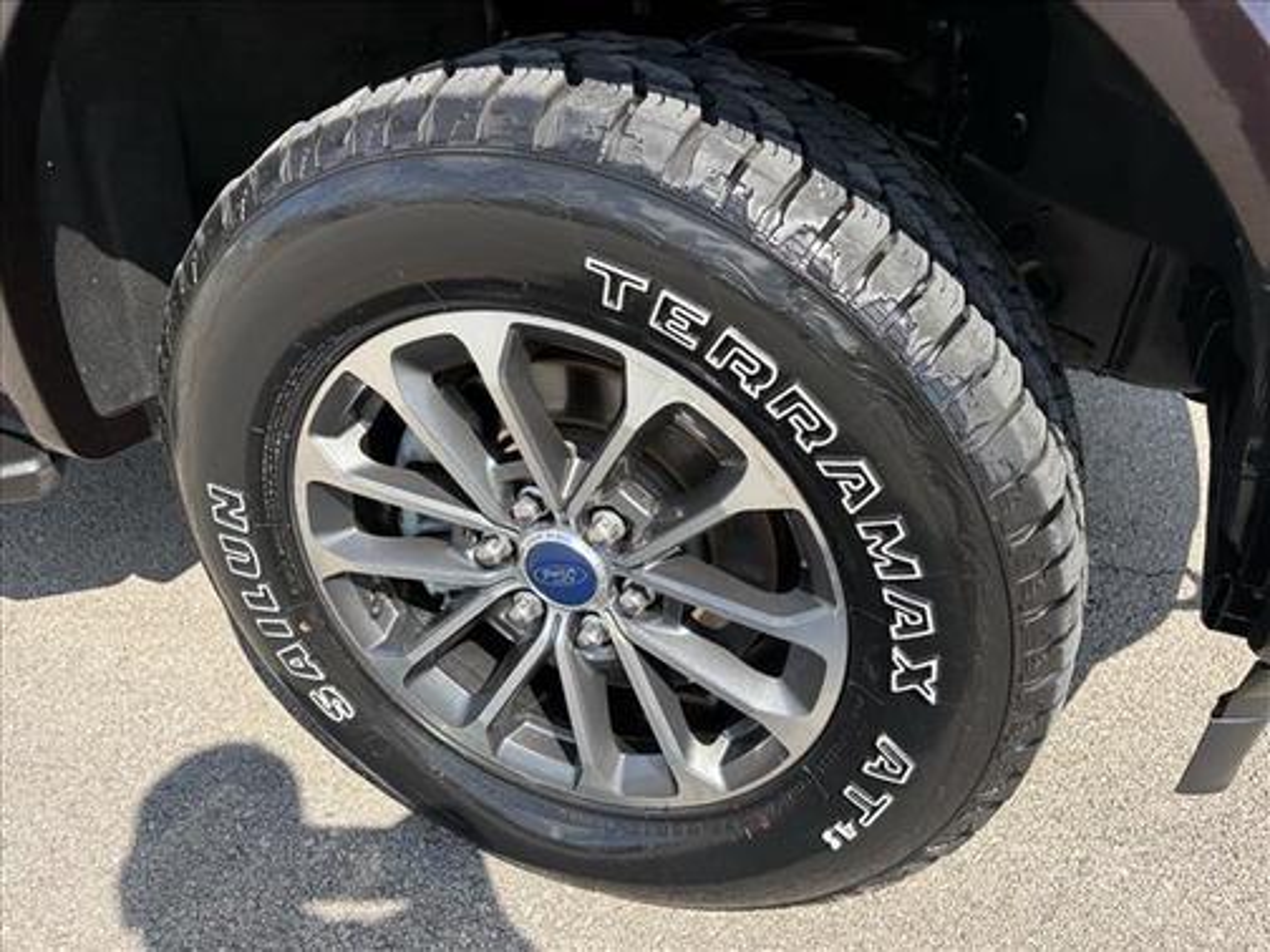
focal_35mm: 26
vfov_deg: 53.1
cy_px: 476
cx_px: 635
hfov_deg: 67.3
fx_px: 954
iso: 50
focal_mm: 5.96
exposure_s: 1/1001
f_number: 1.6
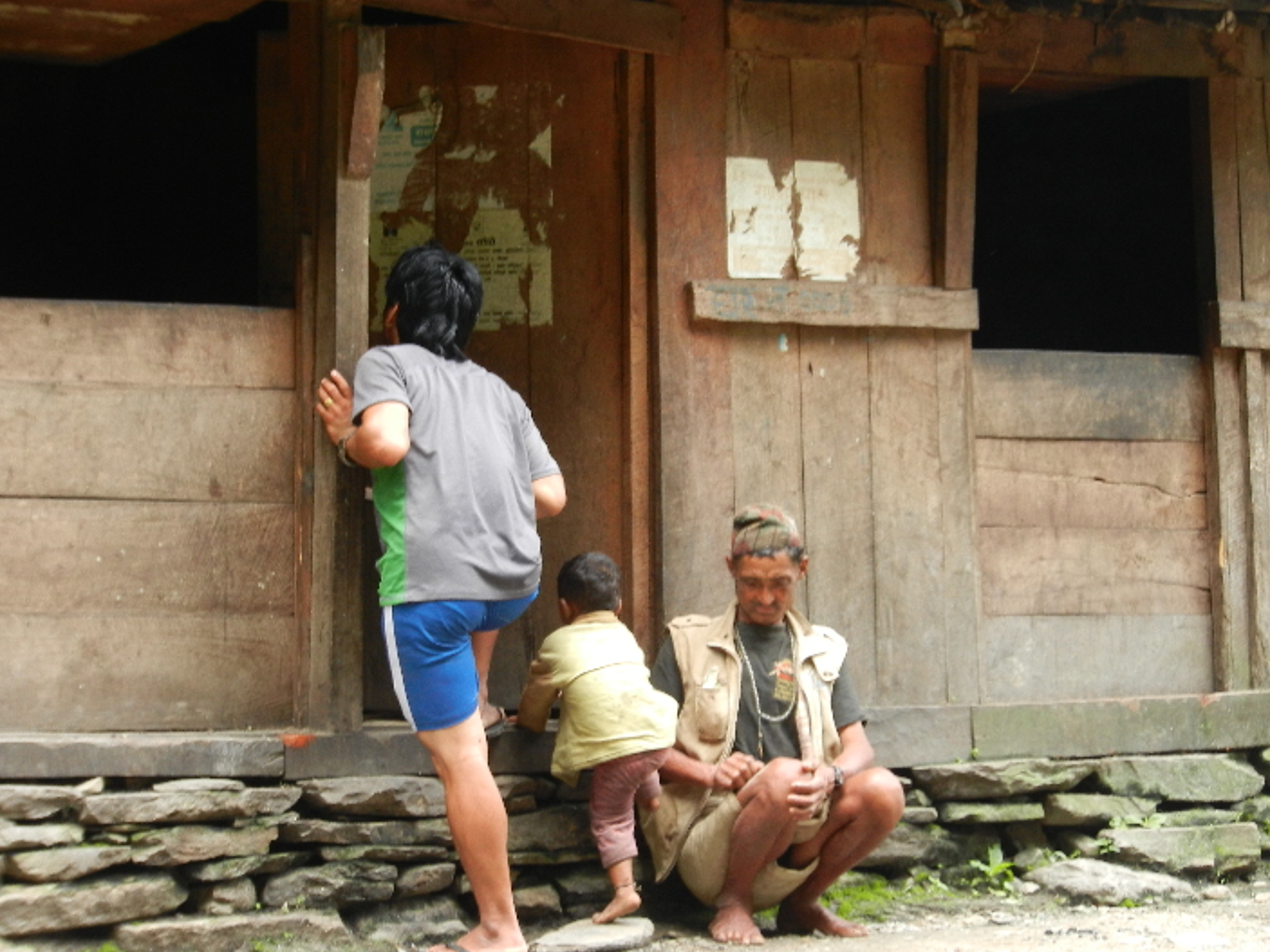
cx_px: 717
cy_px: 531
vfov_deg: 10.6
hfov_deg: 14.1
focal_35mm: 140
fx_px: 5135
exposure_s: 1/60
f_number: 5.1
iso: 200
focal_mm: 22.2
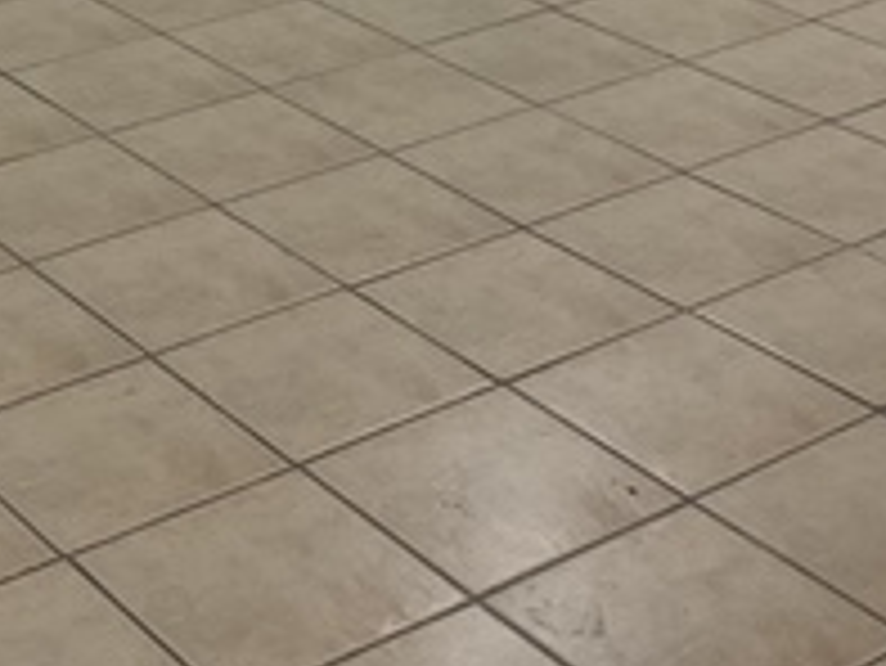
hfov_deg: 20.6
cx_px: 180
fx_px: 2407
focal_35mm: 94
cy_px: -315
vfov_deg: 14.7
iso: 50
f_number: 1.8
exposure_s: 1/60
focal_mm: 3
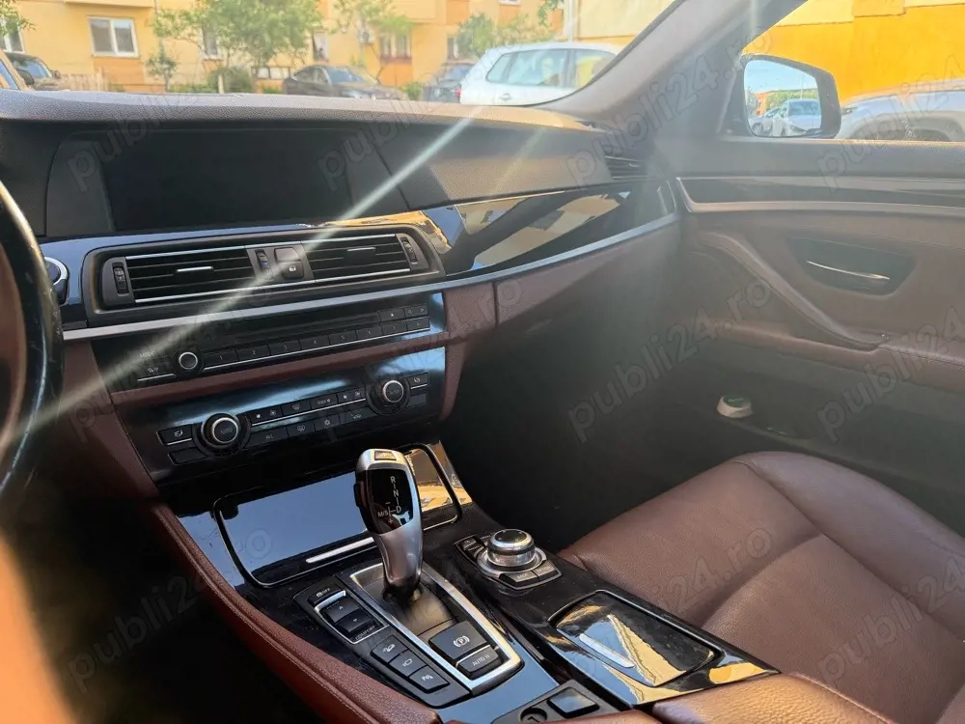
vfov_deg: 56.8
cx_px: 482
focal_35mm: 24
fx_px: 669
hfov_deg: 71.6
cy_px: 362
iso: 200
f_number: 1.78
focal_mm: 6.76
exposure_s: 1/184
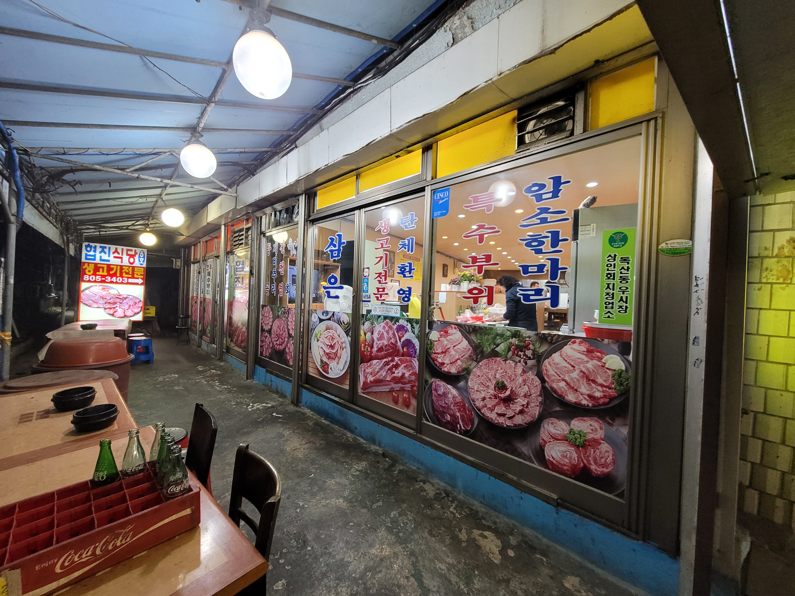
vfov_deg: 89.9
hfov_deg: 106.2
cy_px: 298
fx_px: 299
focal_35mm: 13
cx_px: 398
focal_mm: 2.2
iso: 400
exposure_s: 1/40
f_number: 2.2
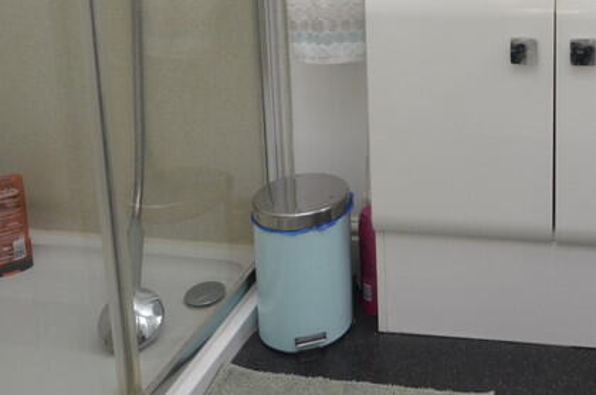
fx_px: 664
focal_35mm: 40
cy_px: -55
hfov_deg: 44.9
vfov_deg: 29.3
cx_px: 511
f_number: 8
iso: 800
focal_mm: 11
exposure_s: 1/60
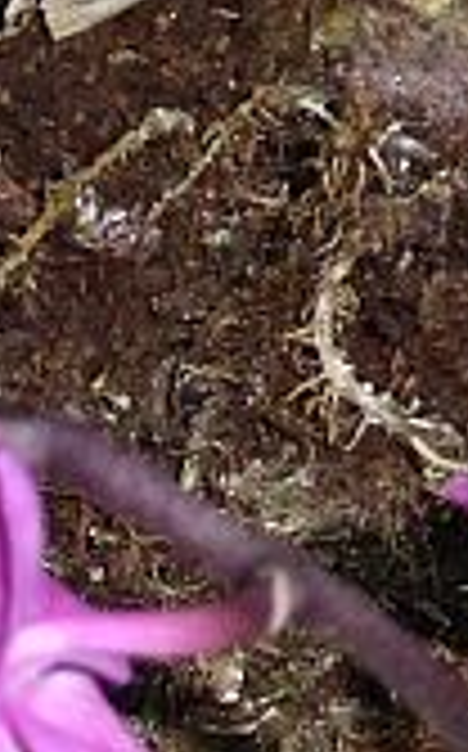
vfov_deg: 4.1
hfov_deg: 2.5
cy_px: 829
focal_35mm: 516
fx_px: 10557
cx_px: -36
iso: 800
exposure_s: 1/60
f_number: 5.1
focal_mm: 20.6
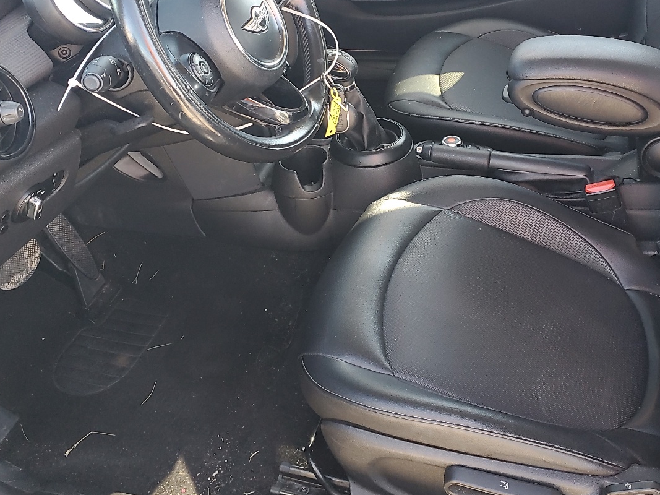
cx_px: 396
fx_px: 744
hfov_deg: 47.6
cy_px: 170
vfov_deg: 36.5
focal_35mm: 39
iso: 98
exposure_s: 1/120
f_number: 1.5
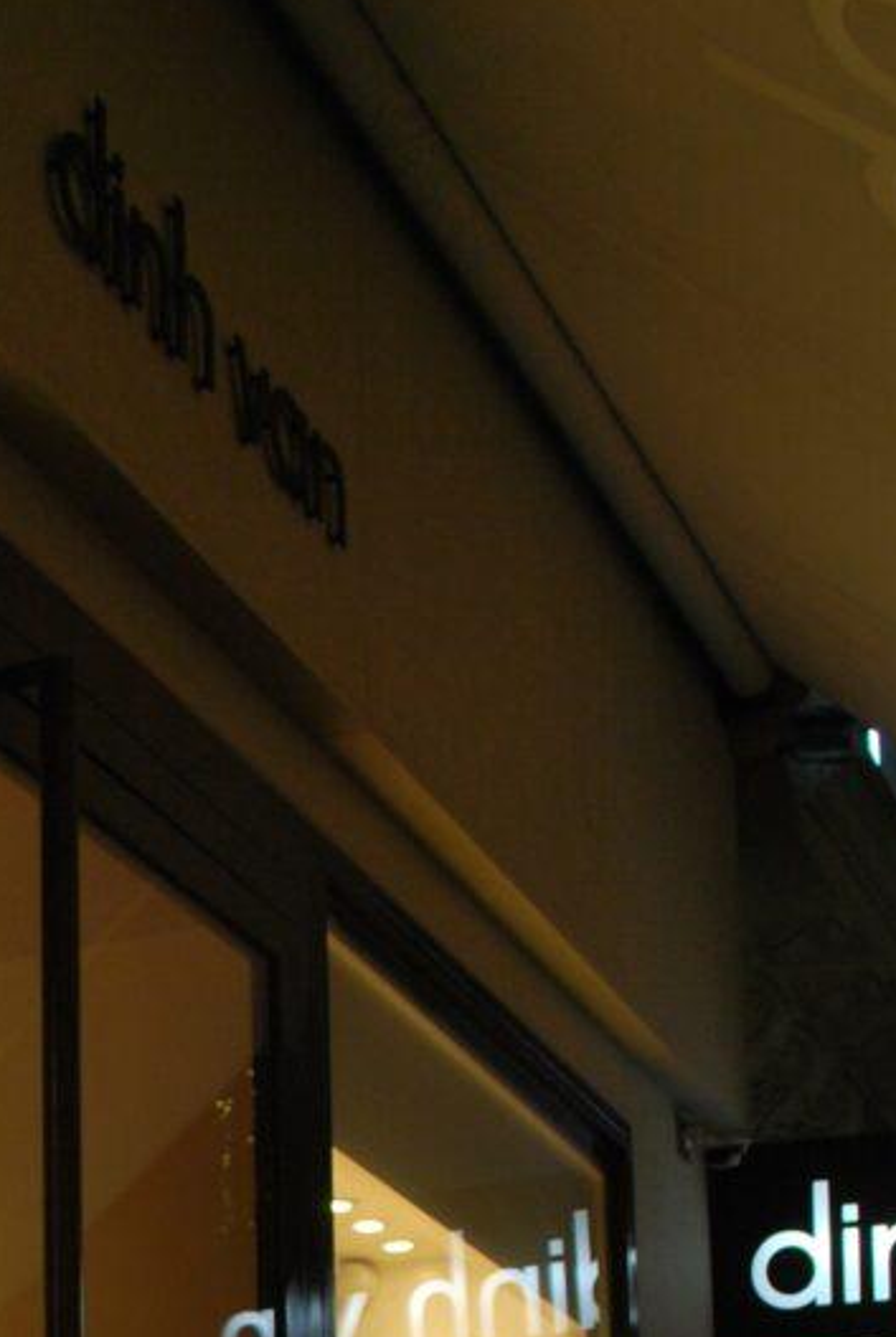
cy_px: 1652
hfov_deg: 16.4
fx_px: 3051
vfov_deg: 22.5
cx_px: 6
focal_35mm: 82
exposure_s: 1/60
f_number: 4
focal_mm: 18
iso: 200
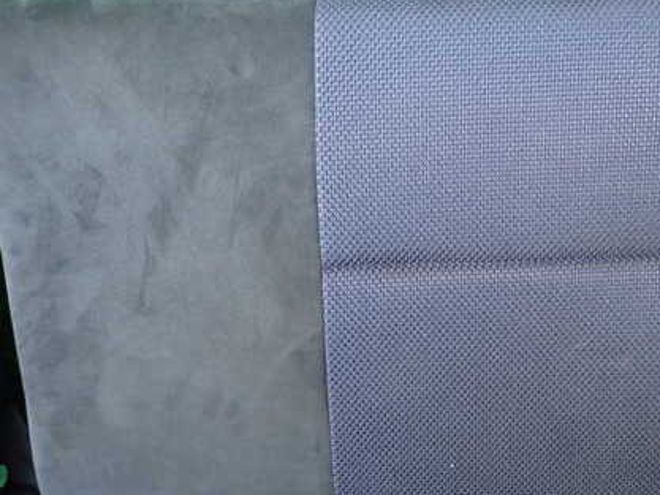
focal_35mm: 36
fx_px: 687
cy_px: 261
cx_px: 424
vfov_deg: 39.7
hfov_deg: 50.7
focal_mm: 4.5
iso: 400
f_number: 2
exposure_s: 1/30
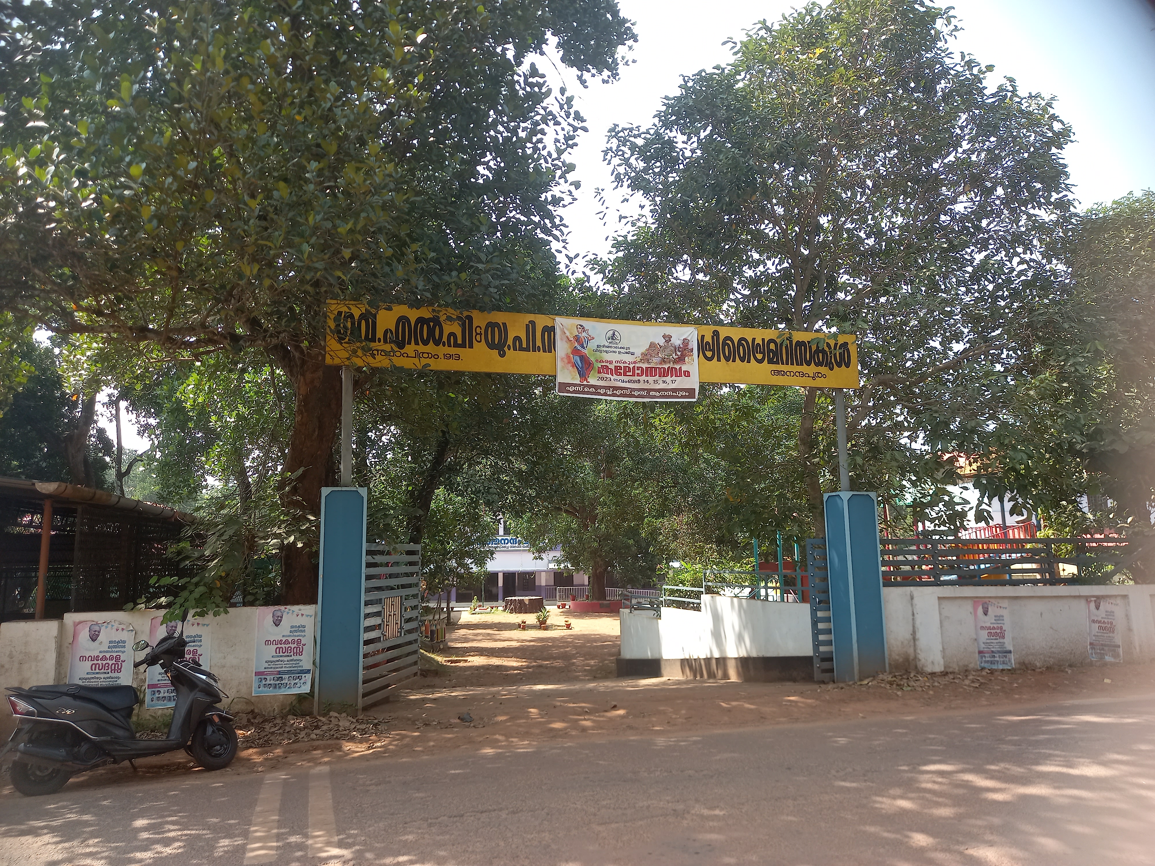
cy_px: 433
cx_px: 578
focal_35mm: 25
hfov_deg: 69.4
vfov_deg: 54.9
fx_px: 834
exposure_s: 1/167
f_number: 2
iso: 32
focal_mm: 4.6
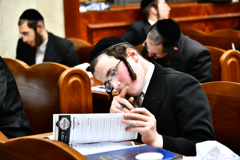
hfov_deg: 16.8
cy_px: 80
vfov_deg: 11.2
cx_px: 120
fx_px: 813
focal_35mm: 122
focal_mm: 122
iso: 4000
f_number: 5.6
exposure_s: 1/160
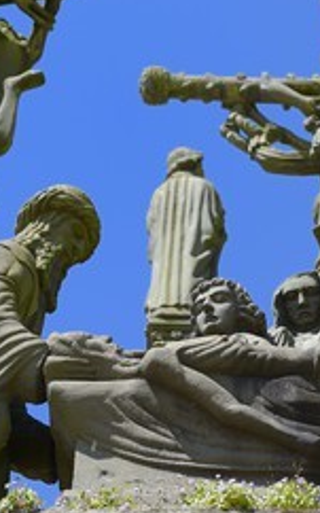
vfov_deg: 9.9
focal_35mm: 212
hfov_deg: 6.2
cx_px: 345
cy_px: 233
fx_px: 2962
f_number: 7.1
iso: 200
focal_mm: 120
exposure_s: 1/400
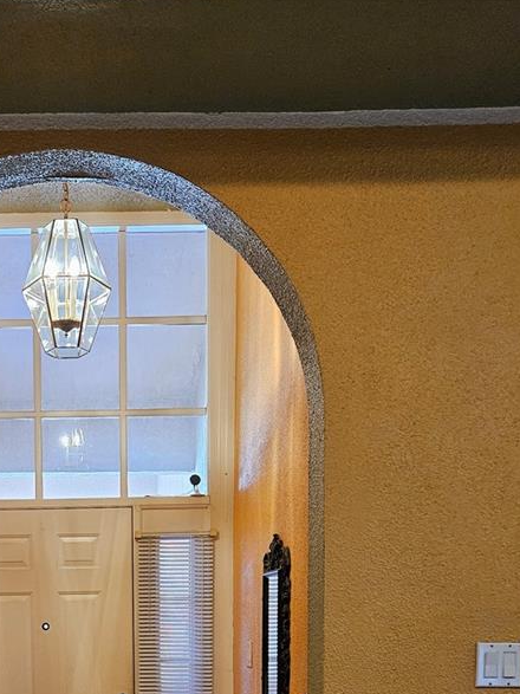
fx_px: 942
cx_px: 61
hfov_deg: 29.7
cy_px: 702
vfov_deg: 36.2
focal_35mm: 47
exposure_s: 1/120
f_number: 1.8
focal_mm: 5.4
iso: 1000
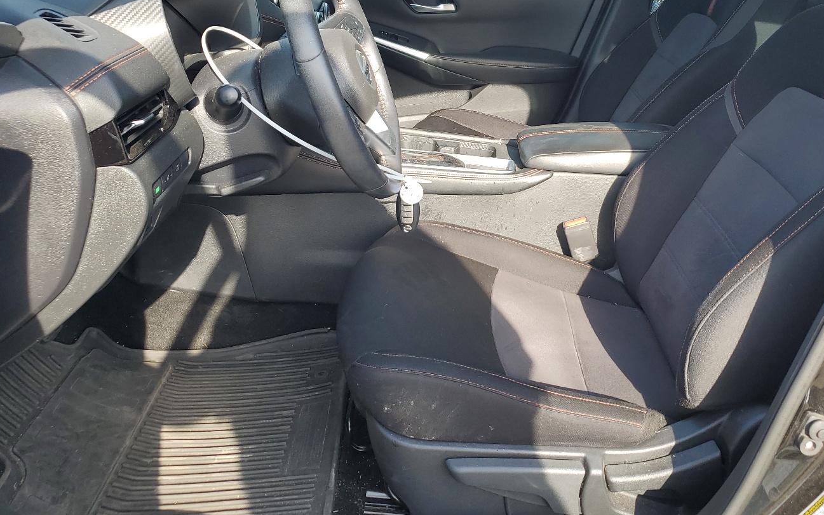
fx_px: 764
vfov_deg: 36.7
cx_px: 478
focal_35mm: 34
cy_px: 155
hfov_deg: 56.4
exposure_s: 1/455
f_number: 1.5
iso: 50
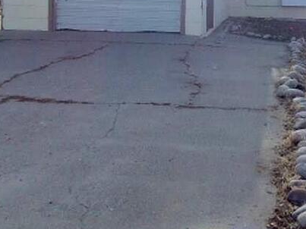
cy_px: -2
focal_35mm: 62
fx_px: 548
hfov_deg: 30.9
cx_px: 207
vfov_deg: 22.7
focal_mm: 4.3
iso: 125
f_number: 3.3
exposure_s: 1/640
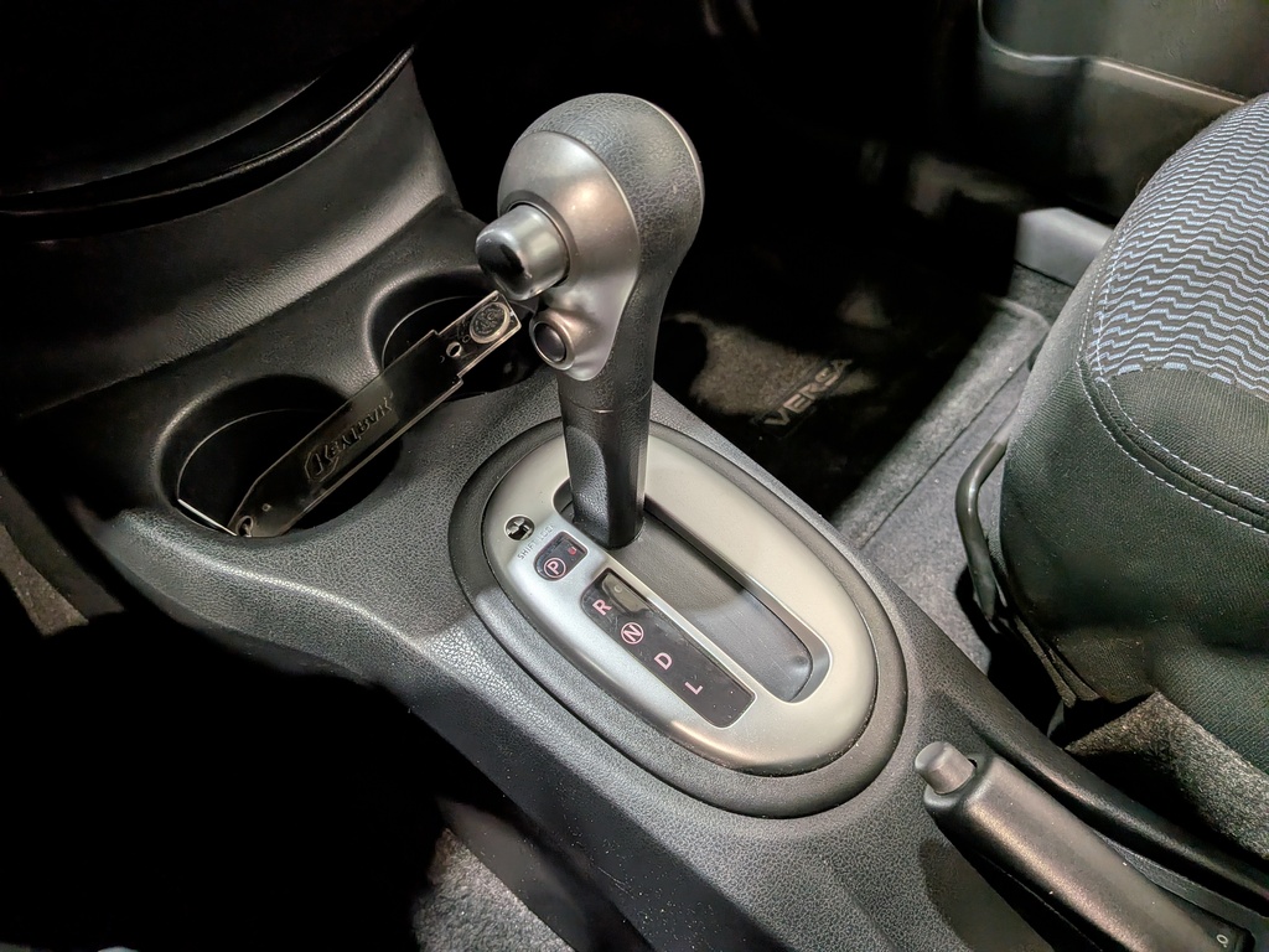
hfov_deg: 71.6
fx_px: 880
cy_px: 476
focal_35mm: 24
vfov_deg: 56.8
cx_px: 634
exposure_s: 1/100
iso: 32
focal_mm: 4.53
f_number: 1.7
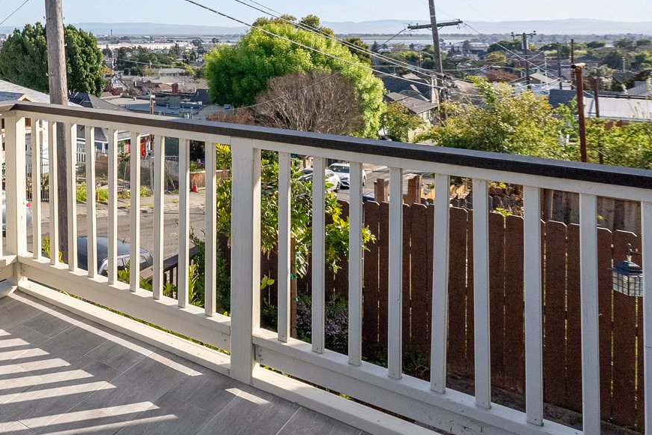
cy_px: 38
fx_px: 598
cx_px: -74
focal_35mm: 33
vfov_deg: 37.2
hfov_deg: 43.5
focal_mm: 14
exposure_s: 1/3200
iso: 640
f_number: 6.3
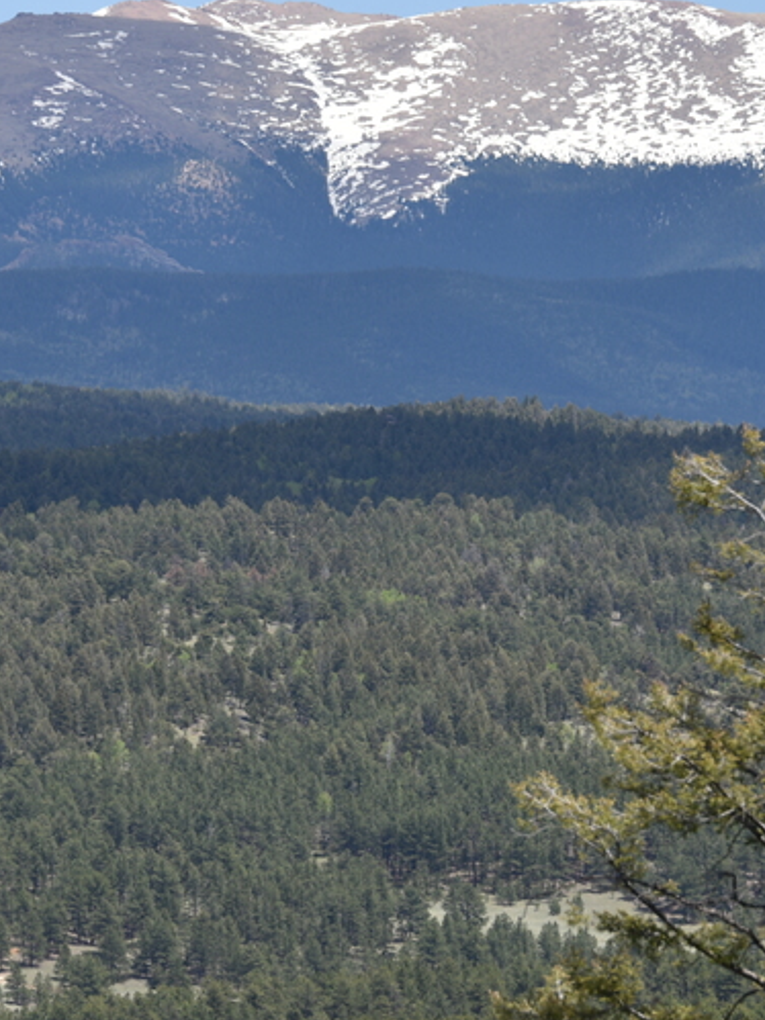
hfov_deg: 4.0
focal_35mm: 370
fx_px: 10907
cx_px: 677
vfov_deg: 5.4
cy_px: 517
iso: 100
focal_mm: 150
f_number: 7.1
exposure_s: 1/320
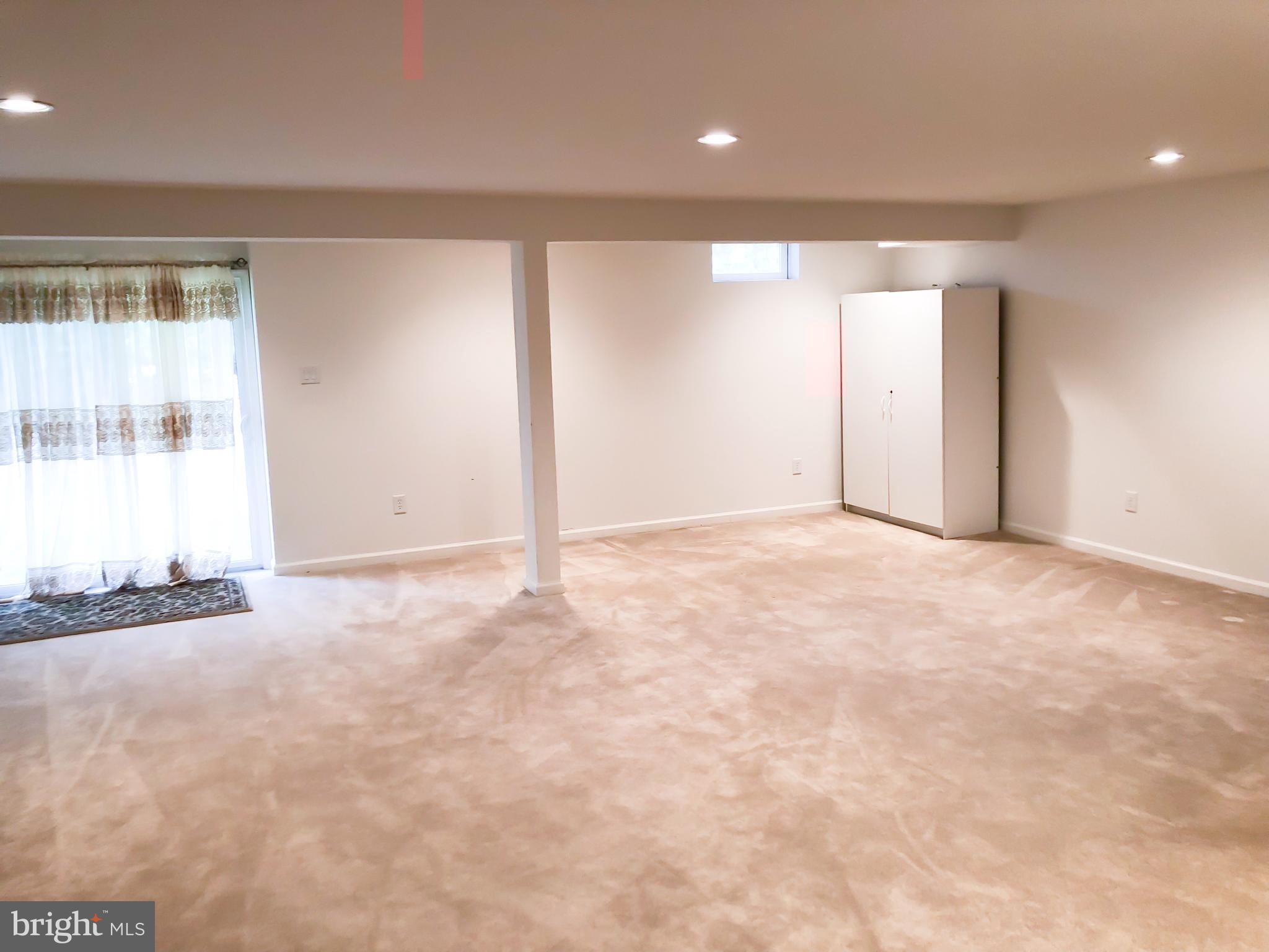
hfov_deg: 63.4
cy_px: 476
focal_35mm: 28
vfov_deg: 49.7
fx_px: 1026
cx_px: 634
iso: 64
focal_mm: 3.99
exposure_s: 1/15
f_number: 1.8
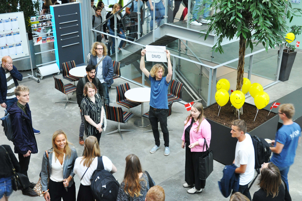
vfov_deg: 28.0
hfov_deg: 41.2
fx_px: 402
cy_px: 100
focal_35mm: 48
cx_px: 151
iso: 800
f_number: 5.6
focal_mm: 32
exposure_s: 1/30
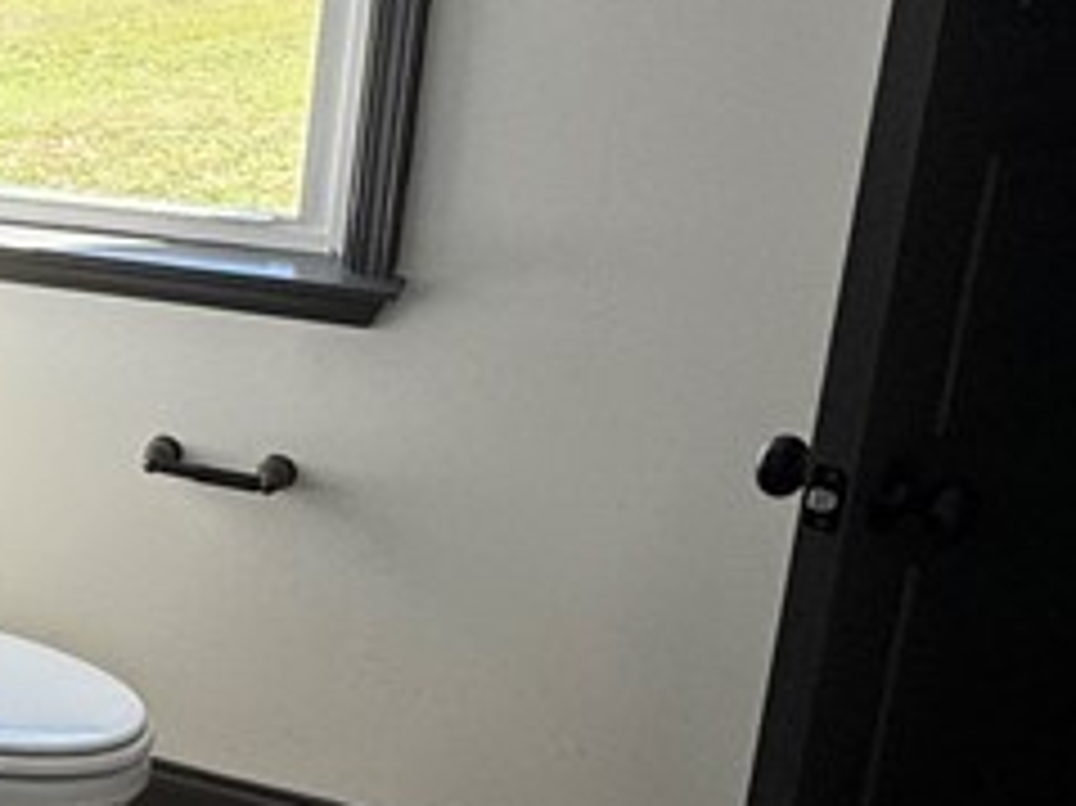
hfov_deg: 25.2
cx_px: -500
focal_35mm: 60
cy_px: 329
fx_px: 1864
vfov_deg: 24.4
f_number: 2.2
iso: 64
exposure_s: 1/99
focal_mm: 2.22
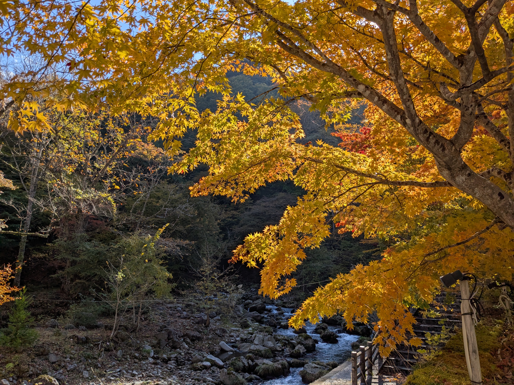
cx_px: 257
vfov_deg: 51.4
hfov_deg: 65.3
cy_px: 192
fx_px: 401
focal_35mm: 27
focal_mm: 4.38
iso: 50
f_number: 1.73
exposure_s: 1/1799
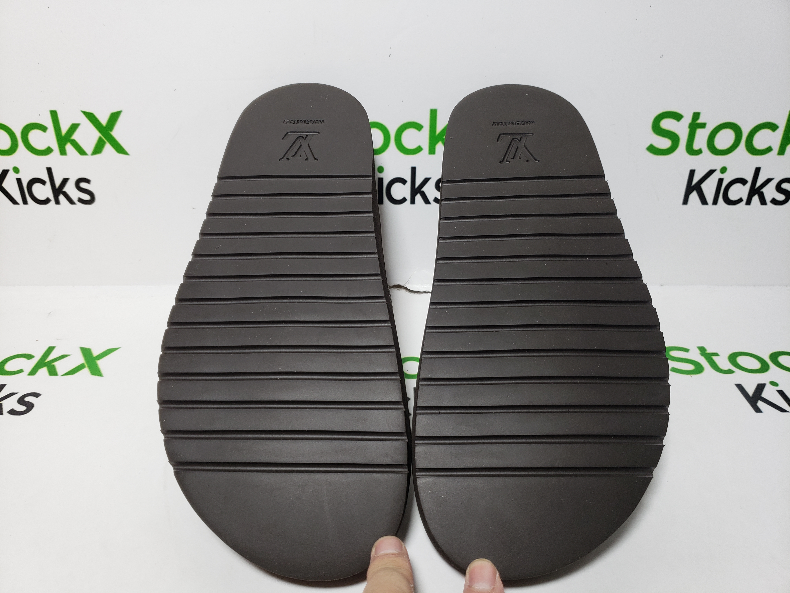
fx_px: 593
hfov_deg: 67.3
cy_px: 296
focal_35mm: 26
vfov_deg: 53.1
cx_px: 395
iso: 50
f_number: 1.5
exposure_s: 1/336
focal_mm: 4.3
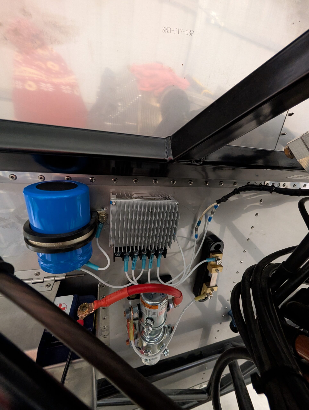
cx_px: 154
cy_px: 205
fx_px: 142
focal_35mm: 12
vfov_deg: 110.5
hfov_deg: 94.6
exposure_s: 1/24
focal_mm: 2.02
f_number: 1.7
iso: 418
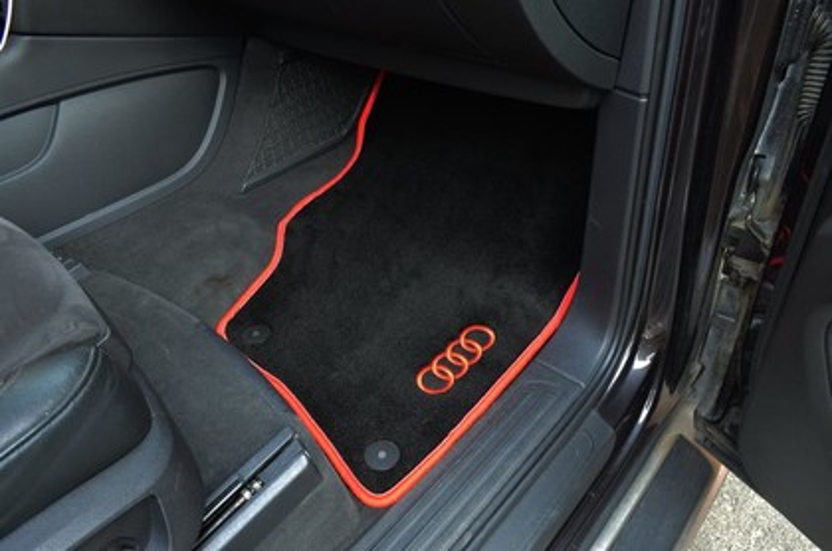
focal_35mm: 27
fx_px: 623
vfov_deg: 47.7
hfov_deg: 67.5
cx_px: 416
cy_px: 276
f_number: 8
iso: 720
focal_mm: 18
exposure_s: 1/15
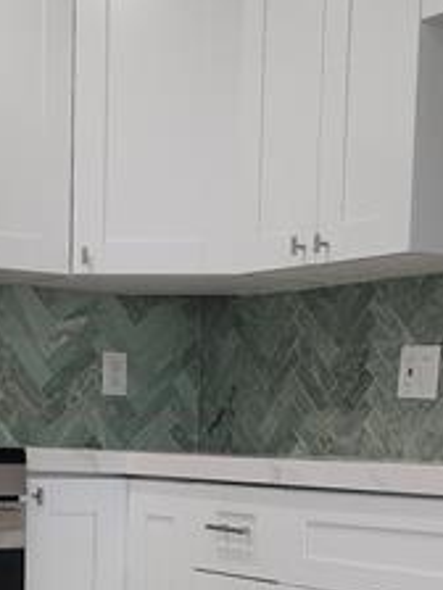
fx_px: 1348
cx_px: 190
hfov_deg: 18.7
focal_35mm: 79
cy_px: 537
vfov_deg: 24.0
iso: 100
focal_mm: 6.3
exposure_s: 1/60
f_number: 1.7
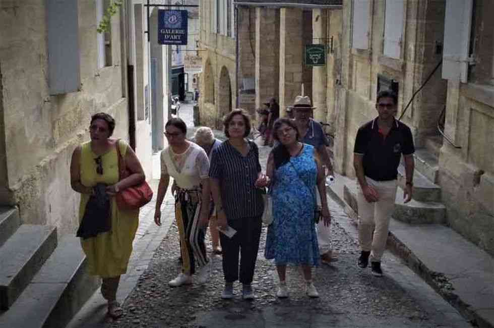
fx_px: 575
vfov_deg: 31.8
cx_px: 247
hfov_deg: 46.5
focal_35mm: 42
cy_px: 164
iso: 3200
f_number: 10
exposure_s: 1/1000
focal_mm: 28.13
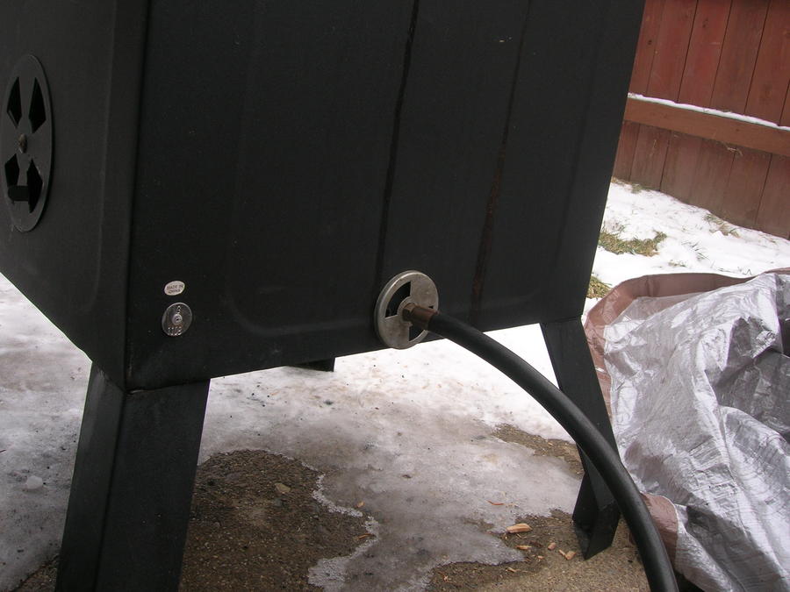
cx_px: 395
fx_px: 776
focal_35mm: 34
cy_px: 296
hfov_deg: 54.0
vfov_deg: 41.8
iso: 50
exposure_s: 1/67
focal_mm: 5.7
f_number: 4.9
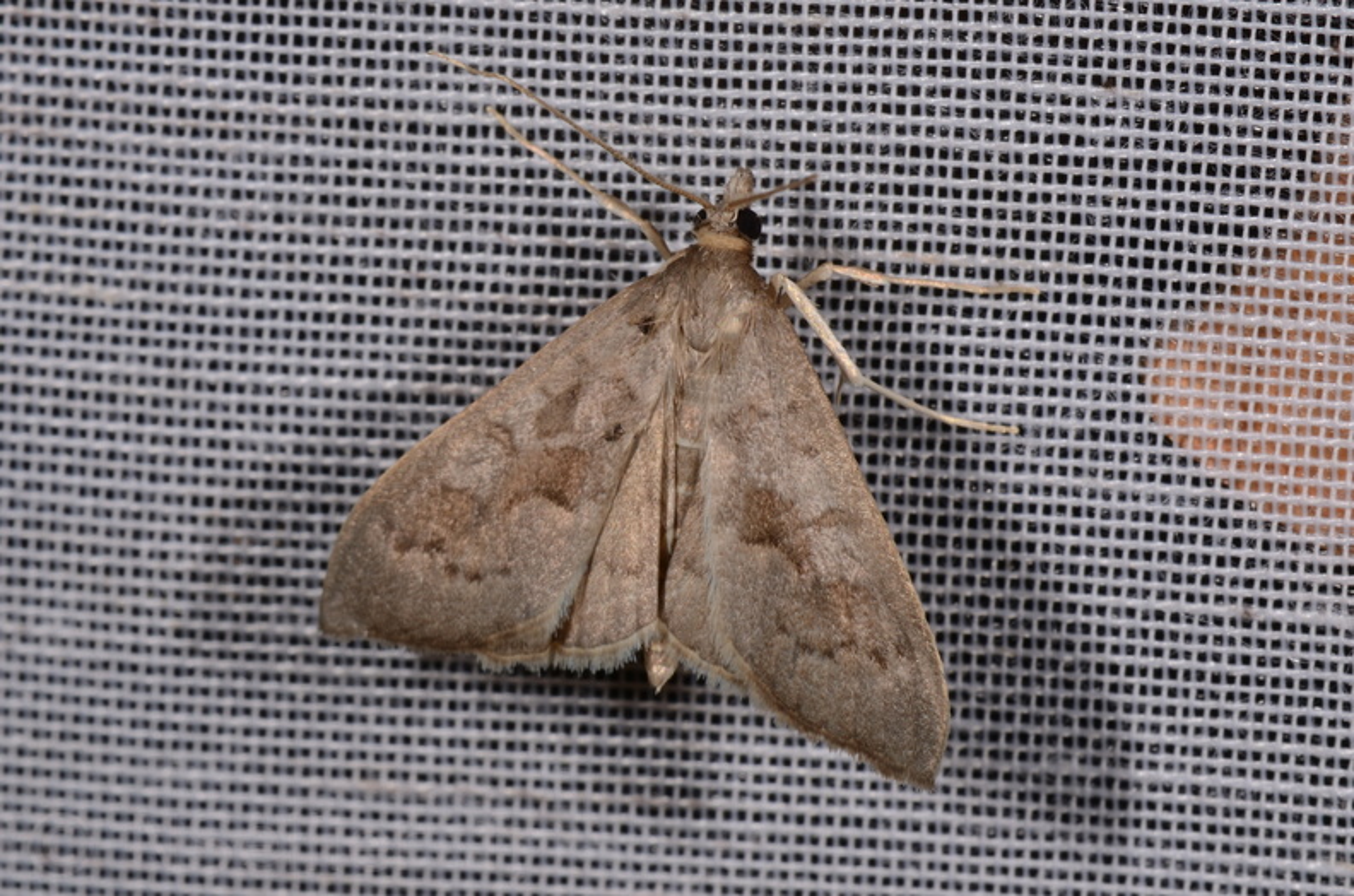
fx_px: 4784
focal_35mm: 128
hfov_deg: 16.1
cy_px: 448
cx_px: 677
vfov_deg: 10.7
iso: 100
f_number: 32
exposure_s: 1/60
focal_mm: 85
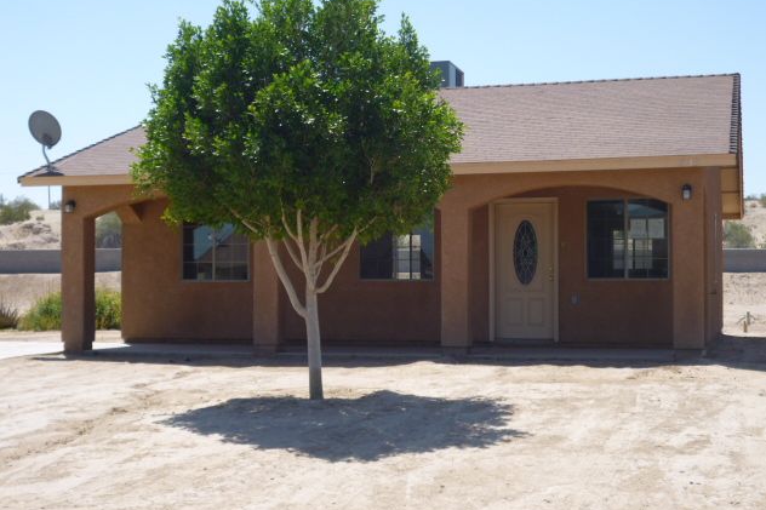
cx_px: 387
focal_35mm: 59
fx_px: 1255
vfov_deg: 23.0
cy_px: 253
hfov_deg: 33.9
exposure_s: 1/500
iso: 100
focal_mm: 10
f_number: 4.4
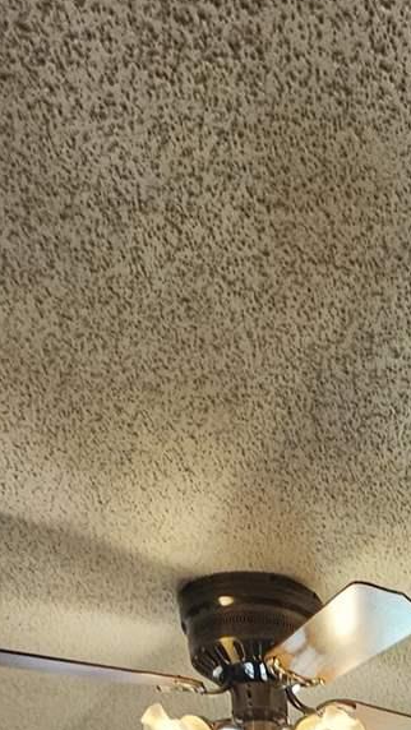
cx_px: 519
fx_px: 1104
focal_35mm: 57
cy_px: 1431
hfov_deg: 19.6
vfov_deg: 19.9
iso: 160
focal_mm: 2.2
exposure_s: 1/60
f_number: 2.2
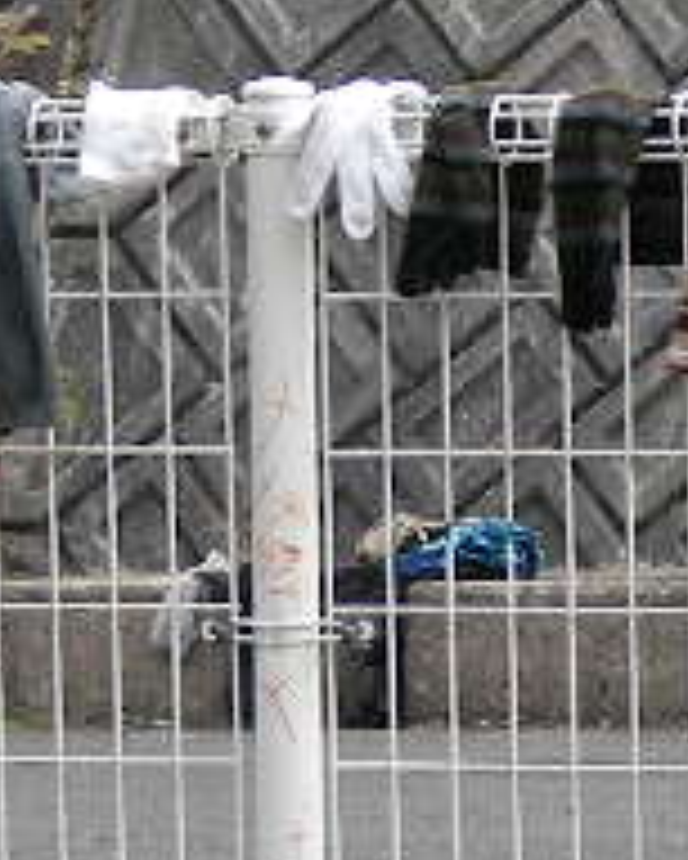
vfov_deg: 3.7
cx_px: 337
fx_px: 13149
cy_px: 1067
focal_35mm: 517
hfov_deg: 3.0
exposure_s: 1/59.4
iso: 51
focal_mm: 16.5
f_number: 3.5
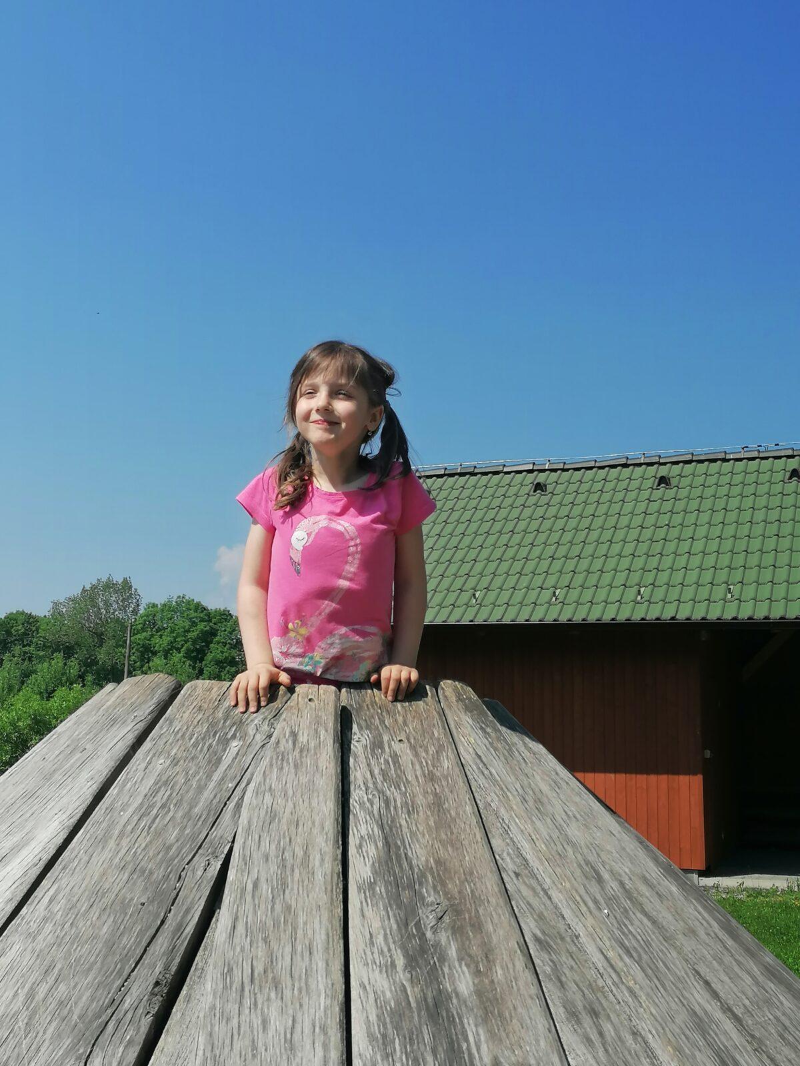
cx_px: 400
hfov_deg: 30.9
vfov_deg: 40.4
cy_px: 533
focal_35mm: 47
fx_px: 1448
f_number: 1.8
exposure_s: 1/1905
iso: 50
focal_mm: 4.75
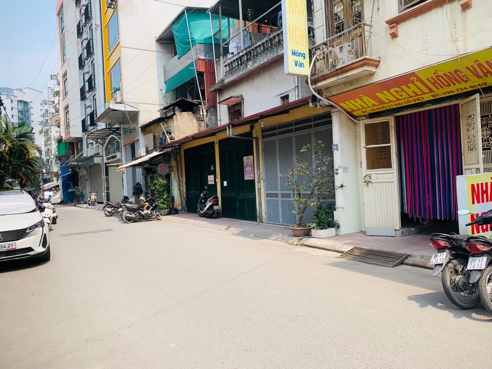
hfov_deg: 67.3
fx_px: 370
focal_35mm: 26
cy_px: 184
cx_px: 246
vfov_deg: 53.1
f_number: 1.8
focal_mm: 4.25
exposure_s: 1/856
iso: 25
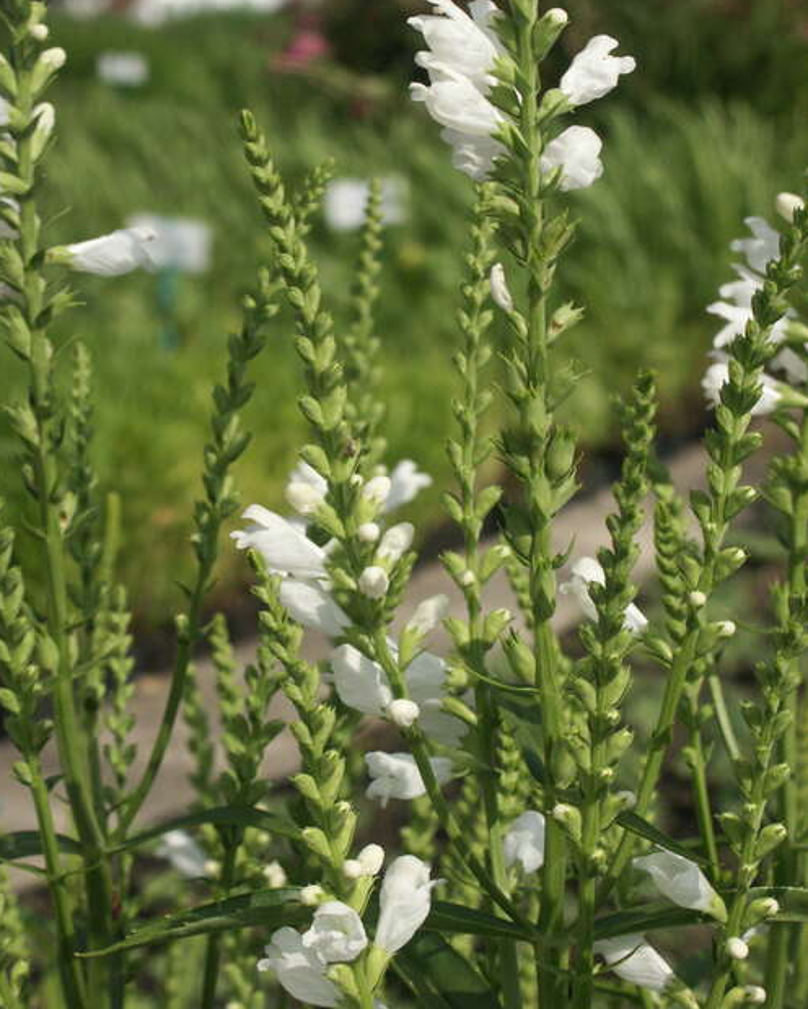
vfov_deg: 18.1
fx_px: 3169
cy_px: 473
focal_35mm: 106
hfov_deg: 14.5
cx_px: 402
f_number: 4.5
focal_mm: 24.95
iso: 100
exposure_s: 1/1500
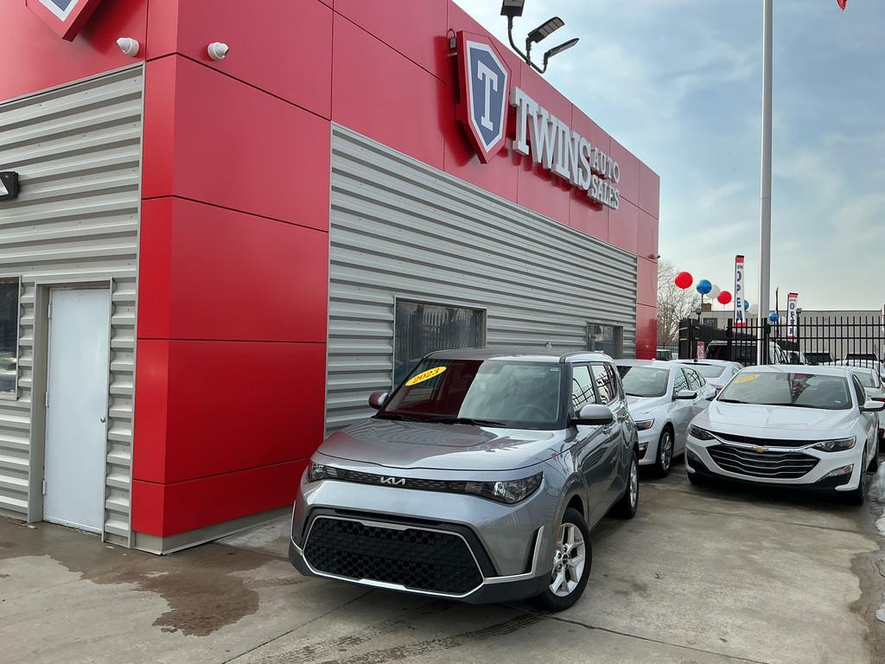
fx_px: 741
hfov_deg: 61.7
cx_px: 442
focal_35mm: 29
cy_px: 332
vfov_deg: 48.2
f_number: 1.8
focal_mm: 3
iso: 25
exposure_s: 1/1342
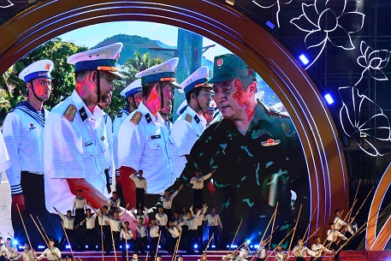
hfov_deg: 10.6
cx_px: 142
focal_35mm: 193
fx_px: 2097
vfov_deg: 7.1
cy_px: 146
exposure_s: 1/160
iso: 6400
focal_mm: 98
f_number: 13
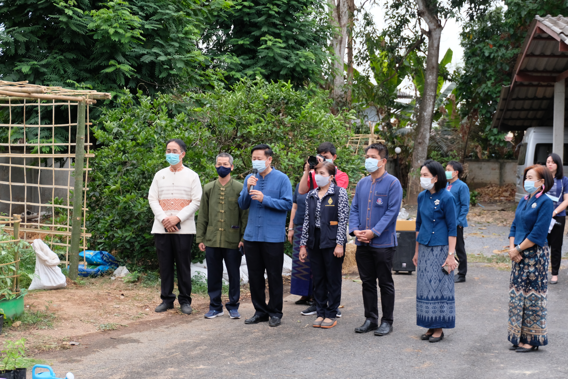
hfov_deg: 37.5
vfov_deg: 25.5
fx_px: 837
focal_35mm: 53
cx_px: 284
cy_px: 190
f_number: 5
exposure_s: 1/52
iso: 800
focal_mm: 35.5
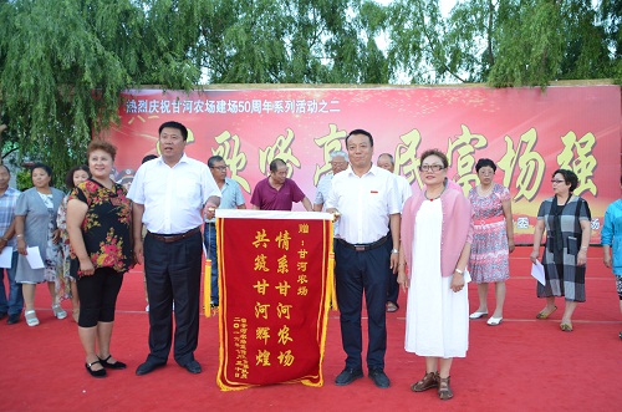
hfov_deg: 57.3
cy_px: 206
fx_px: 569
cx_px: 311
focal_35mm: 33
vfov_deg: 39.8
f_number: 4
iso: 800
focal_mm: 22
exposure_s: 1/60
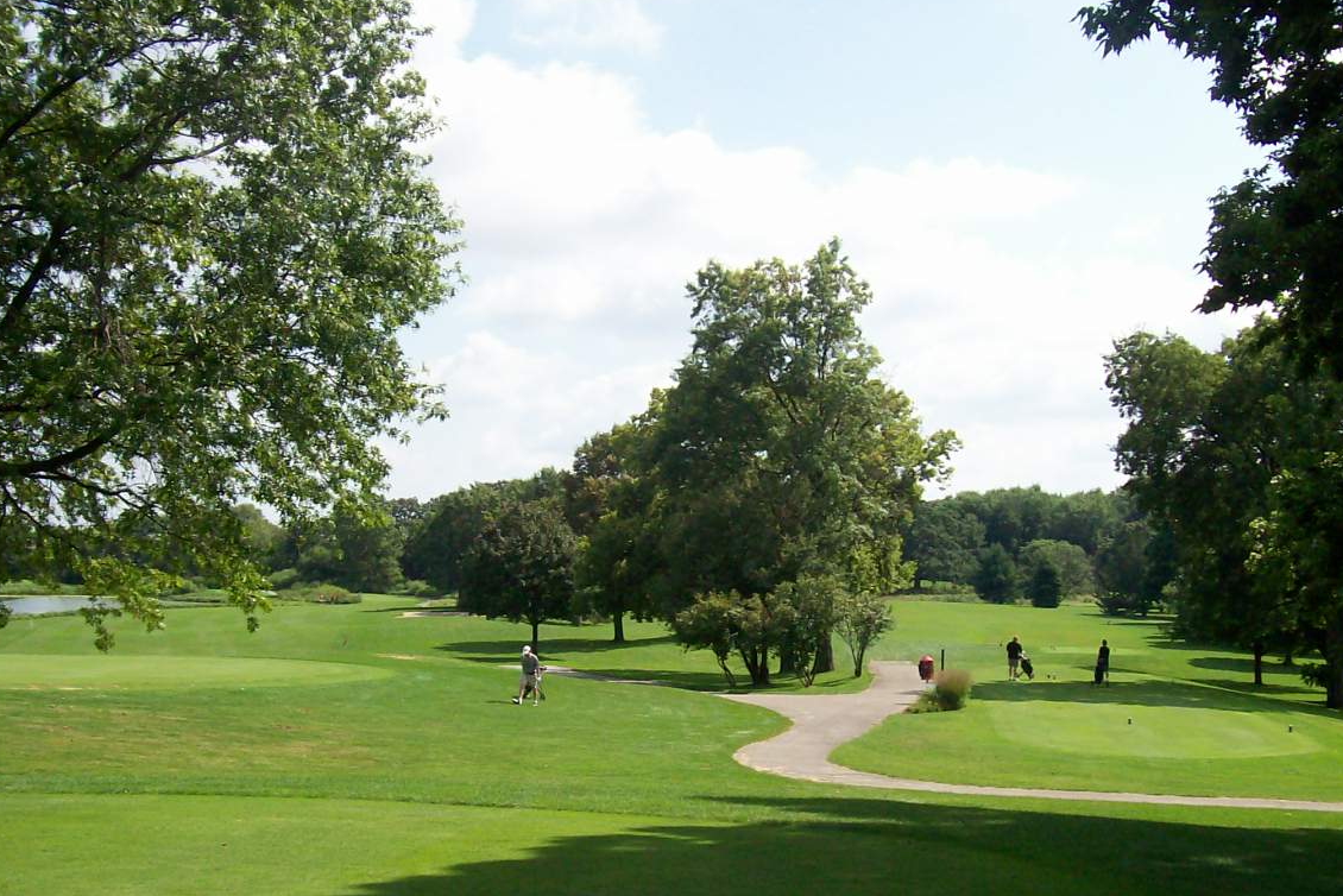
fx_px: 1978
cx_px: 633
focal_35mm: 53
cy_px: 526
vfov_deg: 25.5
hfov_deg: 37.5
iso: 80
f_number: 4.8
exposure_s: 1/550
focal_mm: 6
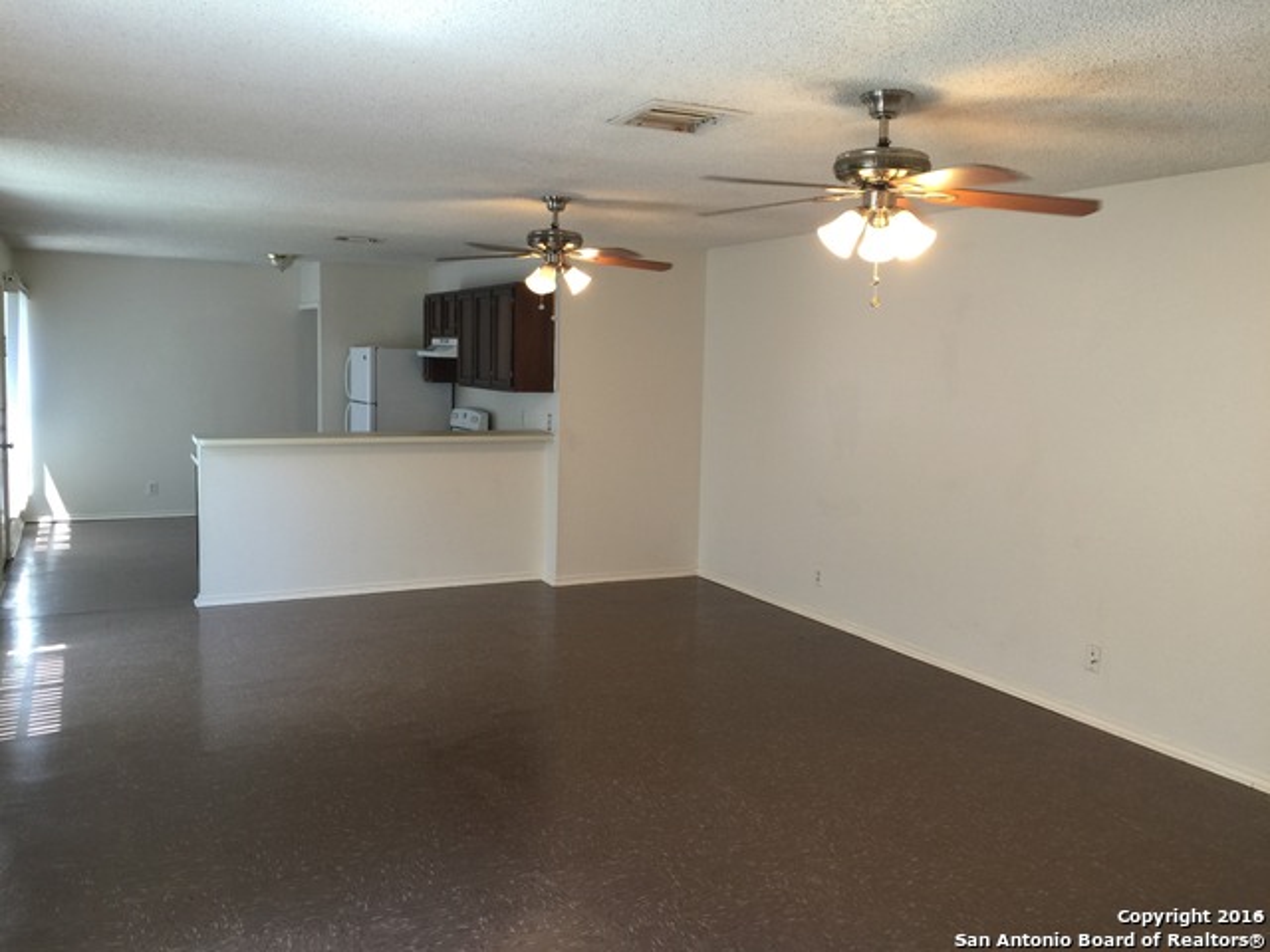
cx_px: 635
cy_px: 476
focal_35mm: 29
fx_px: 1064
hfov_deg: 61.7
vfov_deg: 48.2
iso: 40
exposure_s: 1/30
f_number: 2.2
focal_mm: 4.15
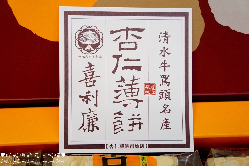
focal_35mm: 42
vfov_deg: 31.9
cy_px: 83
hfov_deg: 46.4
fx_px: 291
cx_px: 124
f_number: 4
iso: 800
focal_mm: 28
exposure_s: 1/50
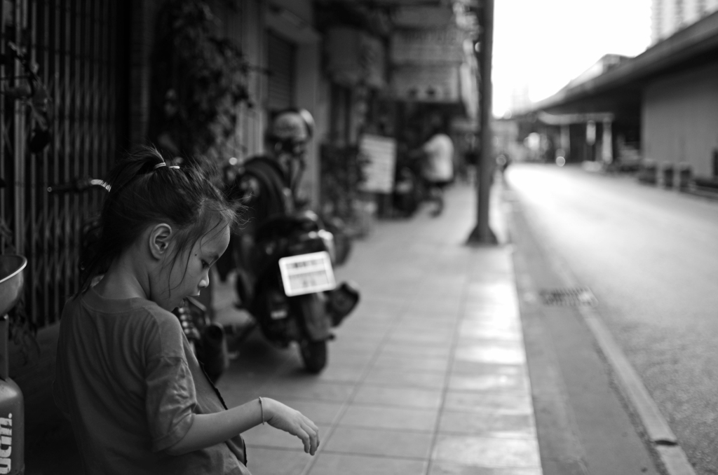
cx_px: 359
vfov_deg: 25.6
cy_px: 238
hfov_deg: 37.9
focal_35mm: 52
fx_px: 1045
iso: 180
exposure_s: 1/1000
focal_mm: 35
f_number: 1.8
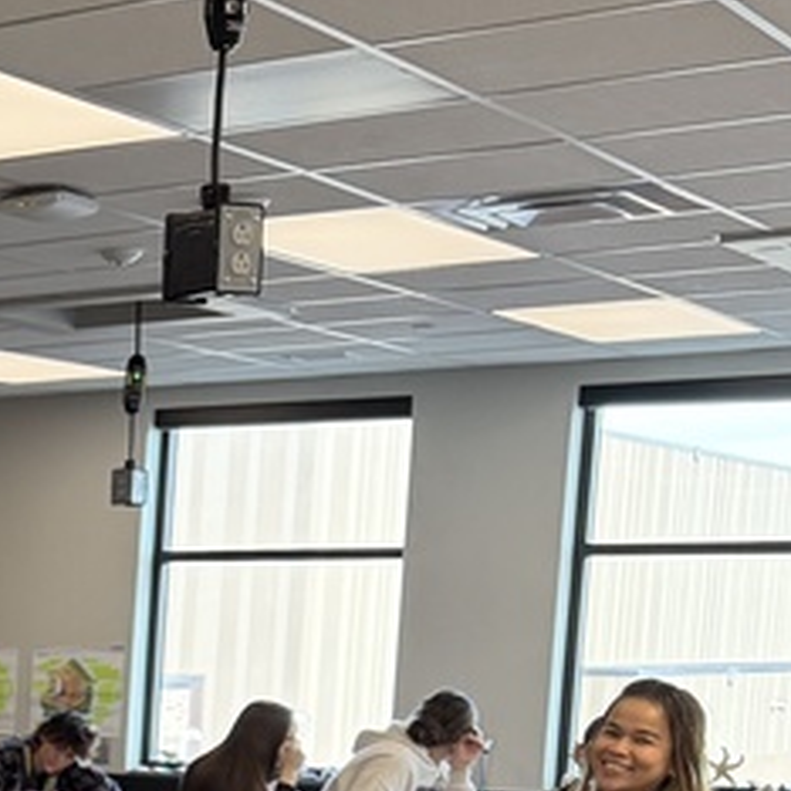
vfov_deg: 17.7
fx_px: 2404
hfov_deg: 15.7
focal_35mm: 93
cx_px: -683
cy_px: 967
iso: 250
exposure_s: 1/60
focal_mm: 6.76
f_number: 1.78
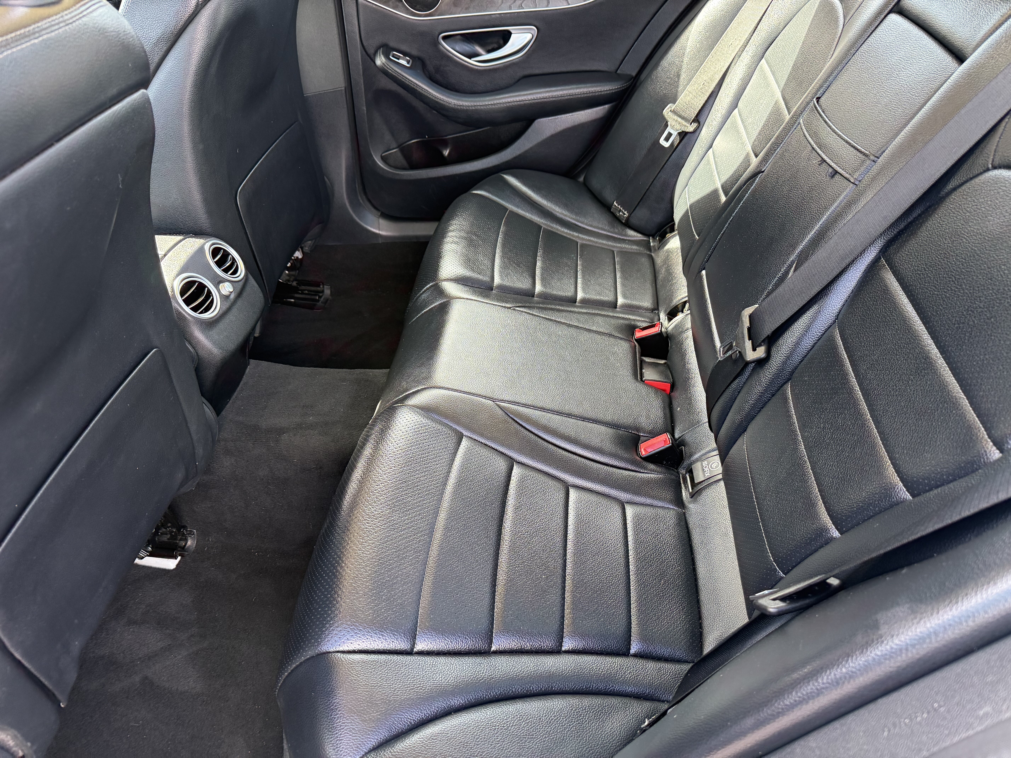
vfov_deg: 56.8
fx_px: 701
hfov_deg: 71.6
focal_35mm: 24
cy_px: 379
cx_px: 506
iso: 200
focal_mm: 6.76
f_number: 1.78
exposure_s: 1/107
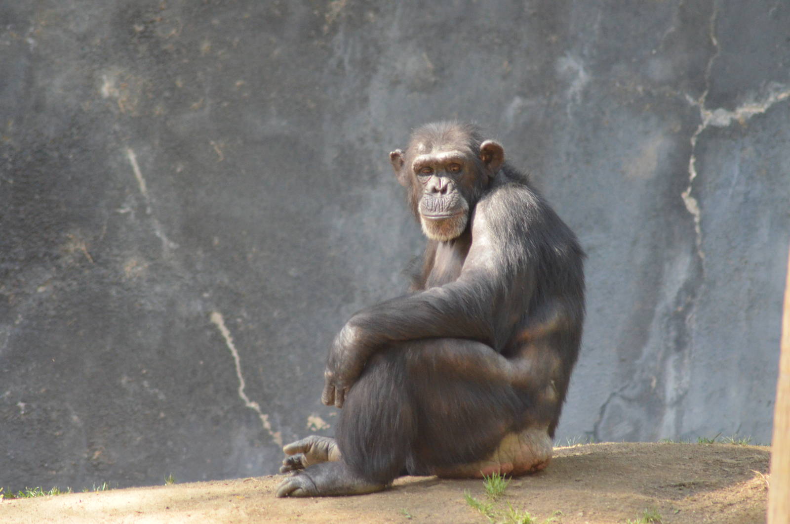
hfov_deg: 4.6
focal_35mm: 450
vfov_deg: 3.0
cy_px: 262
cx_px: 395
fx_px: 9855
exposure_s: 1/500
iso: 2800
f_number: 5.6
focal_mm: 300
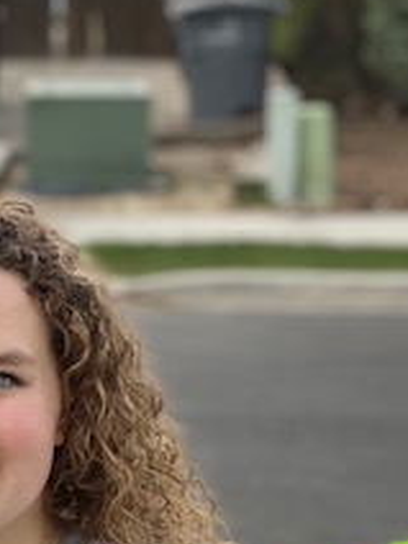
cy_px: 439
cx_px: -44
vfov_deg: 12.5
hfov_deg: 9.4
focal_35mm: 157
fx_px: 2467
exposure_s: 1/122
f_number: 2
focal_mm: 6
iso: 25
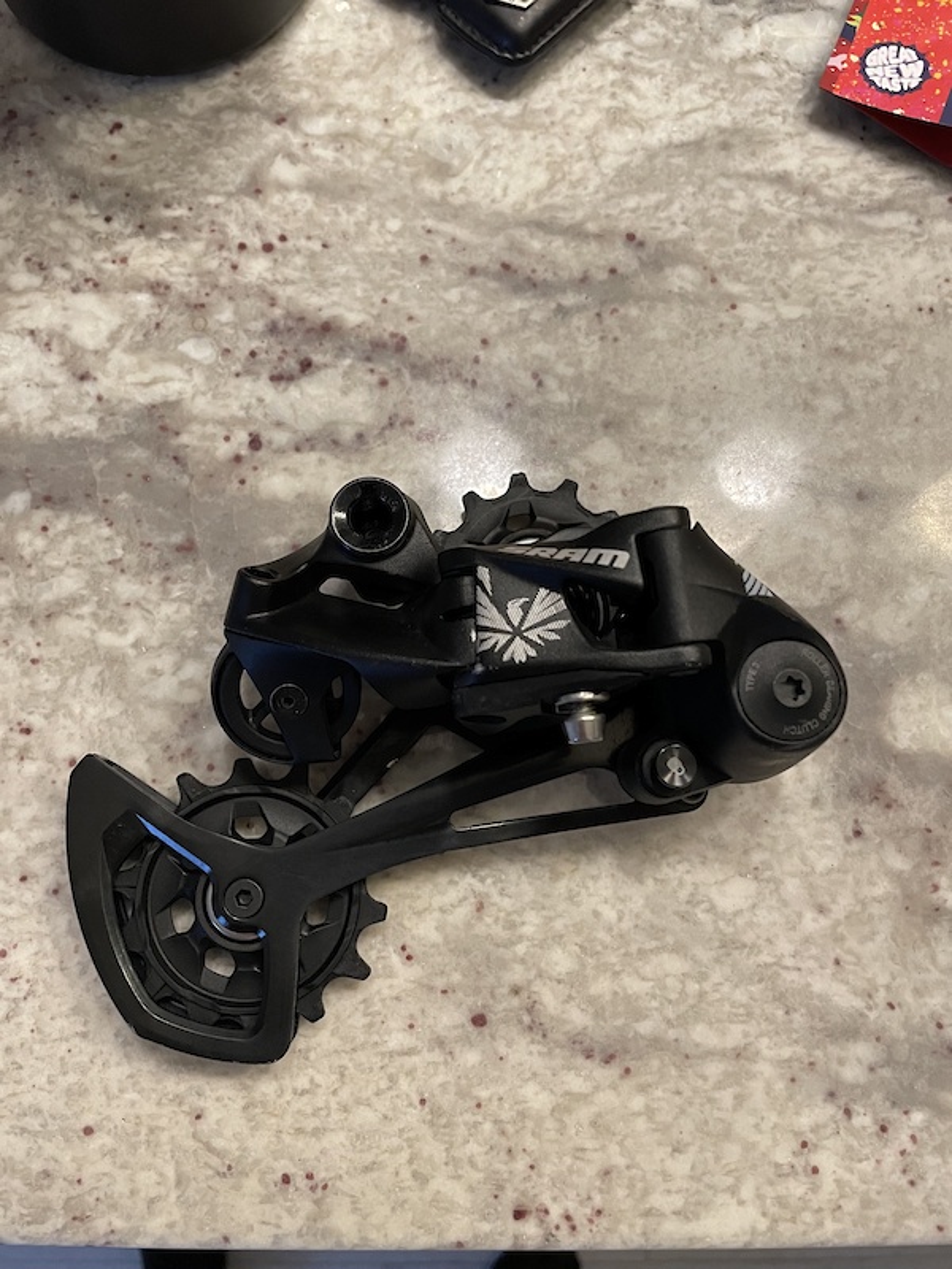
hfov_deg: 53.1
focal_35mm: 26
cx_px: 476
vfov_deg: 67.3
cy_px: 634
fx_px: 953
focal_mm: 4.2
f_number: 1.6
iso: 500
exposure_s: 1/60
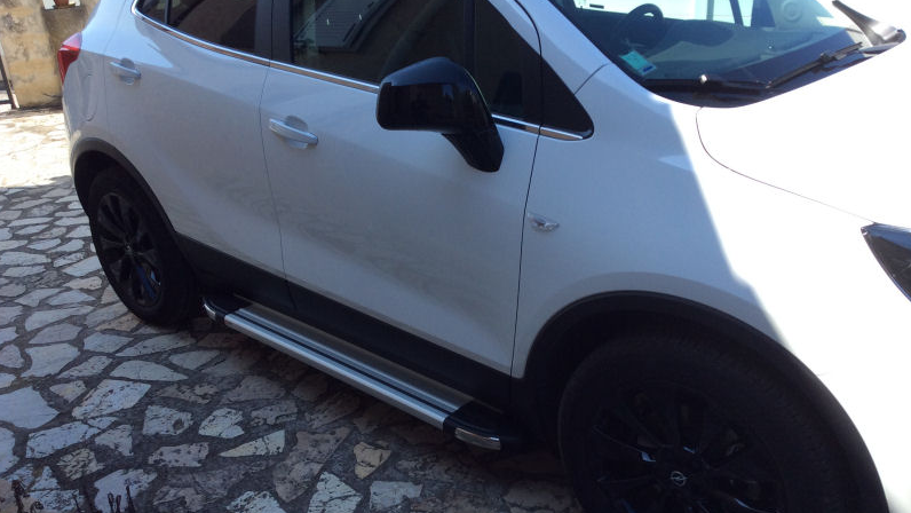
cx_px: 454
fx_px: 846
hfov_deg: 56.6
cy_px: 300
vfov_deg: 33.7
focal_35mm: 35
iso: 32
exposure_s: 1/566
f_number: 2.4
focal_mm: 3.3
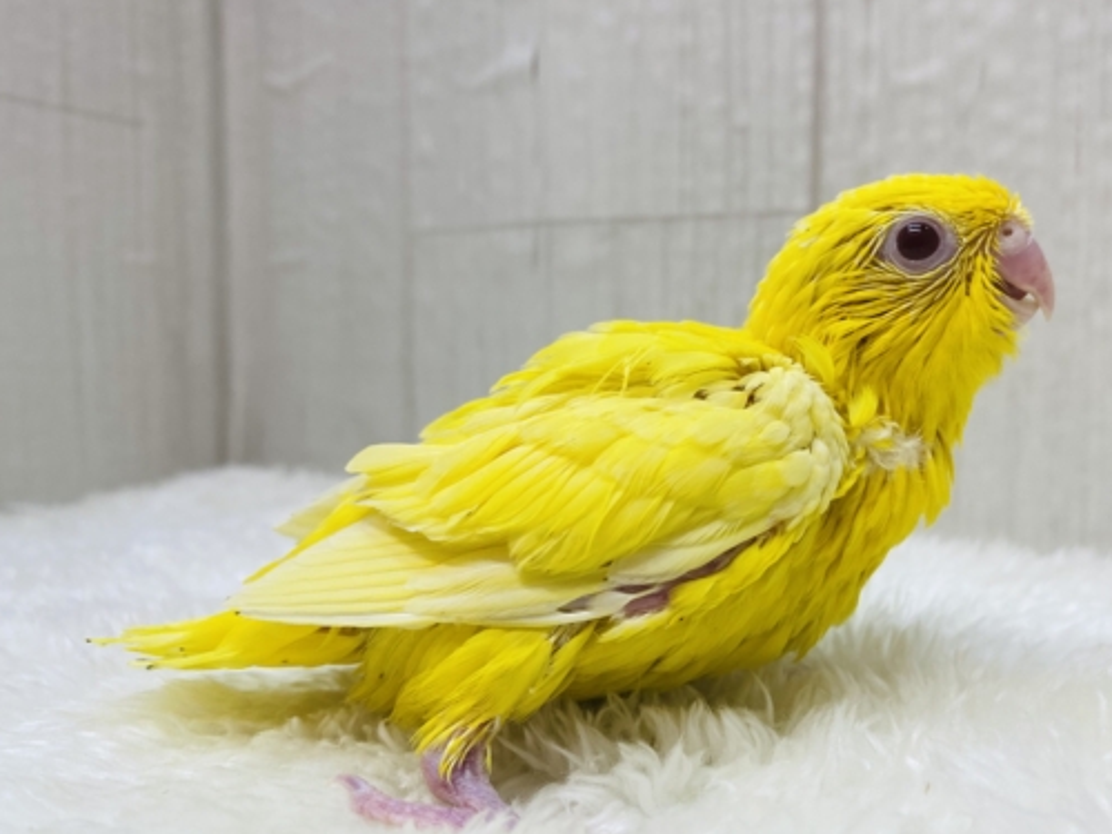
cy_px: 420
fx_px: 1028
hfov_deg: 56.4
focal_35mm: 32
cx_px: 661
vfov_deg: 44.2
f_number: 1.8
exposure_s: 1/100
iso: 50
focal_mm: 4.25
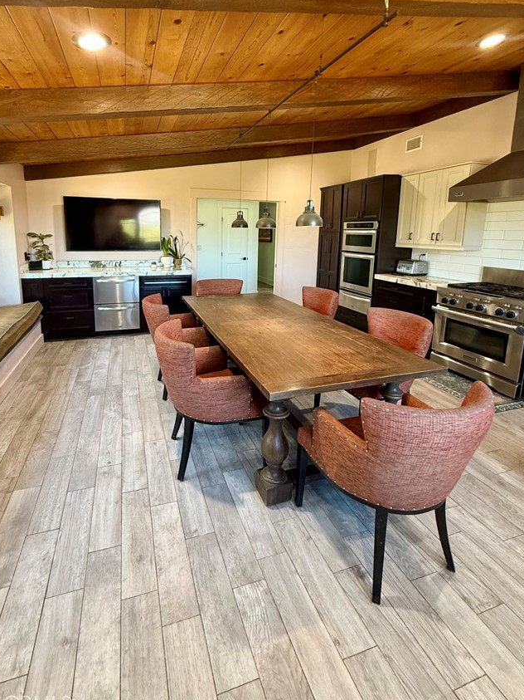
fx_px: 343
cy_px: 290
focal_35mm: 17
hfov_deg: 74.3
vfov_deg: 90.2
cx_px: 226
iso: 250
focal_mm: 2.22
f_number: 2.2
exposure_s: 1/60
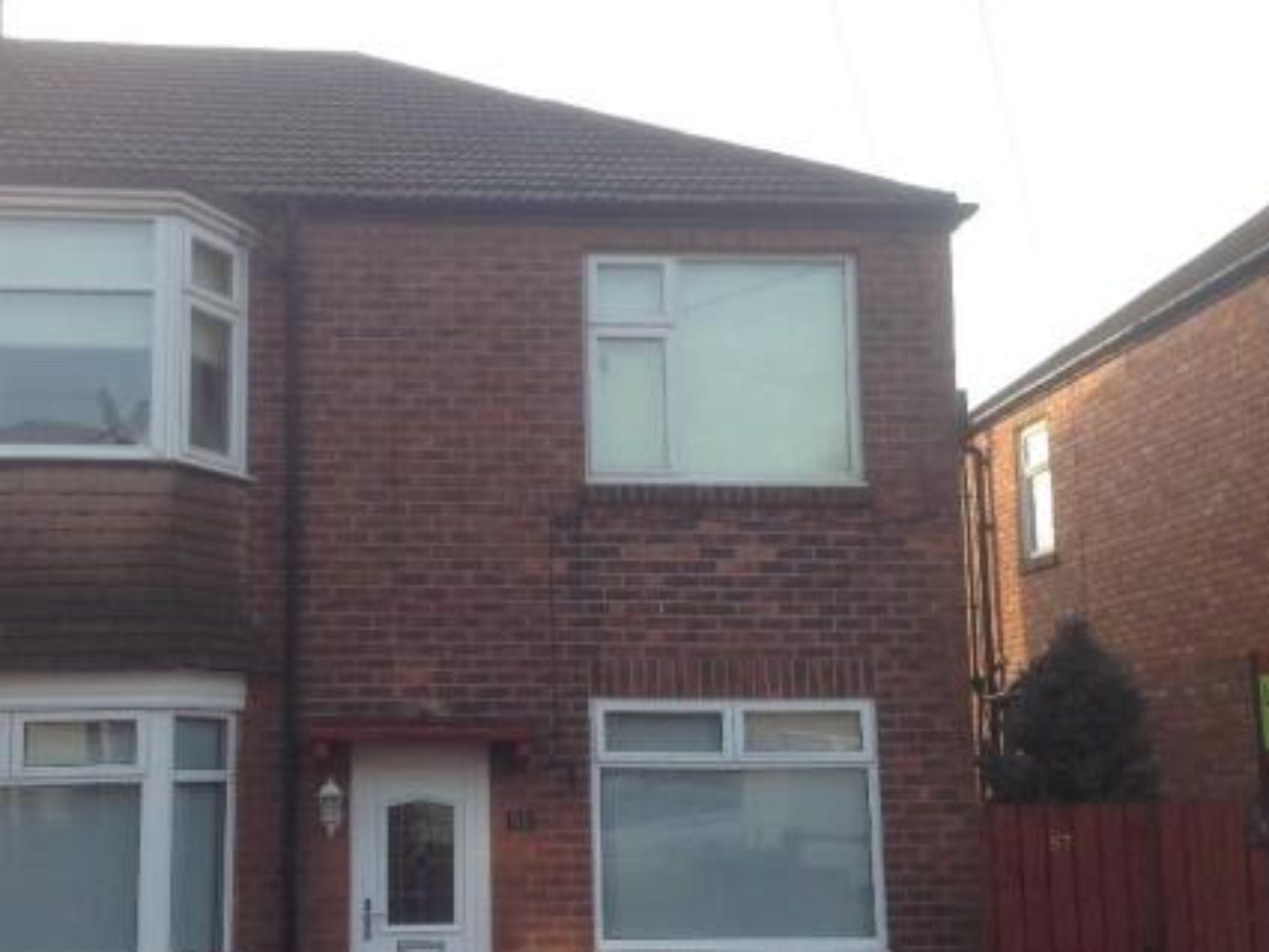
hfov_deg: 39.4
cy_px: 548
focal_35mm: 48
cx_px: 488
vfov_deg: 30.2
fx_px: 1760
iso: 50
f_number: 2.4
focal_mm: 4.28
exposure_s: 1/268
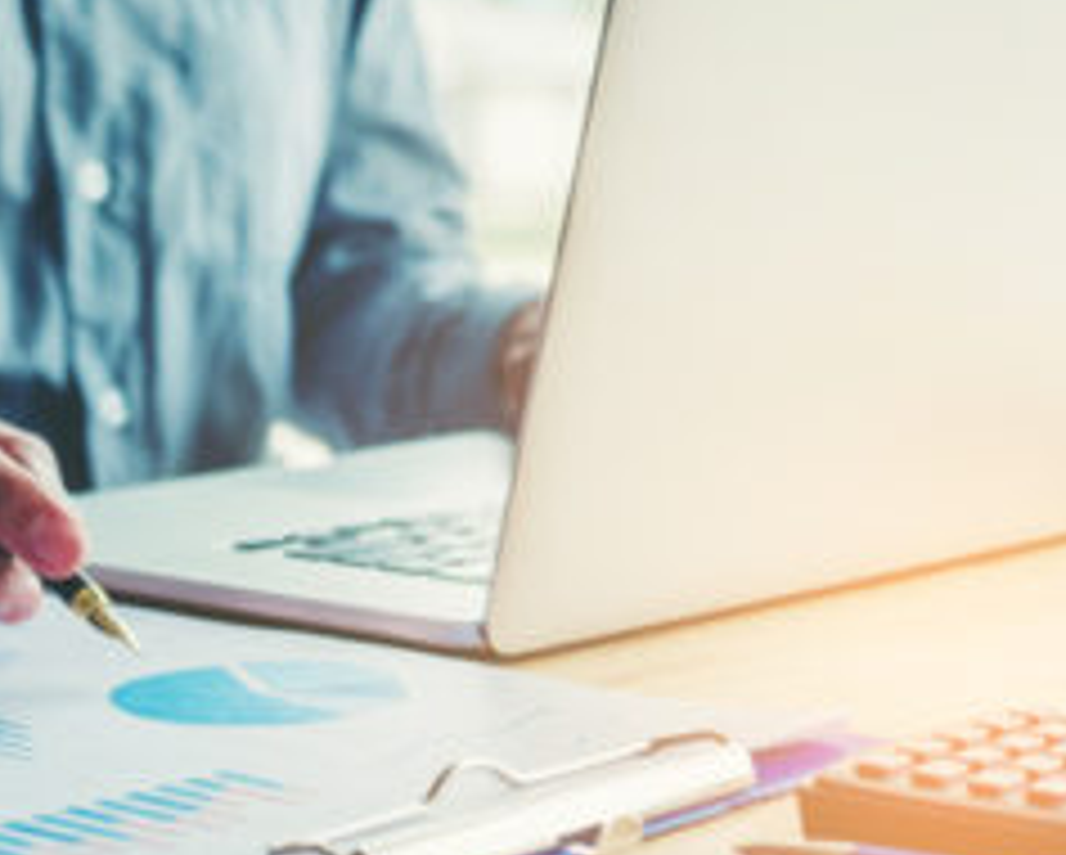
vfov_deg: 17.9
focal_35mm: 85
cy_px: 673
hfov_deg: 21.8
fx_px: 2684
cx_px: 31
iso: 200
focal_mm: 27.7
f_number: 3.2
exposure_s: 1/400
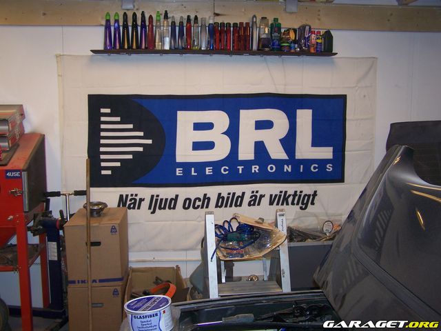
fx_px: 484
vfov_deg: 37.7
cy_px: 166
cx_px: 220
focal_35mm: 38
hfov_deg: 49.0
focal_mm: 6.3
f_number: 2.8
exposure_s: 1/60
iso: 80
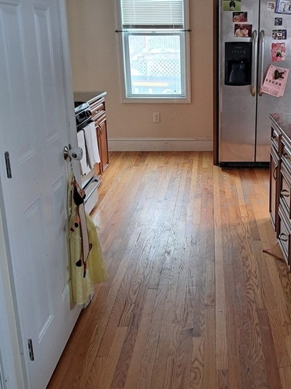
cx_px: 205
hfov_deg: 33.9
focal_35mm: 42
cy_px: 172
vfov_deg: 44.7
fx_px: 471
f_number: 1.8
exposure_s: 1/60
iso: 125
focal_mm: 4
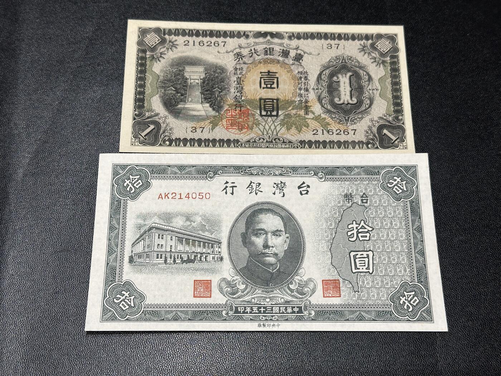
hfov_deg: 39.7
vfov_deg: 30.3
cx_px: 250
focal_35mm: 48
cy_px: 188
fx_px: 695
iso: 80
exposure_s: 1/50
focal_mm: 6.86
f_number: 1.78
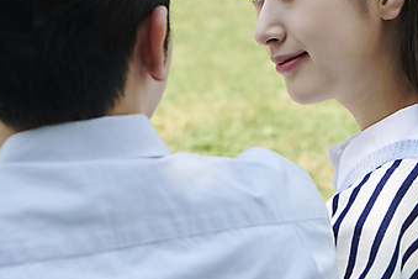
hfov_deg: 15.6
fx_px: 1521
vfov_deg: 10.4
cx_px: 292
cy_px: 41
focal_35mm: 131
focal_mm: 62
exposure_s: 1/320
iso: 160
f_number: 5
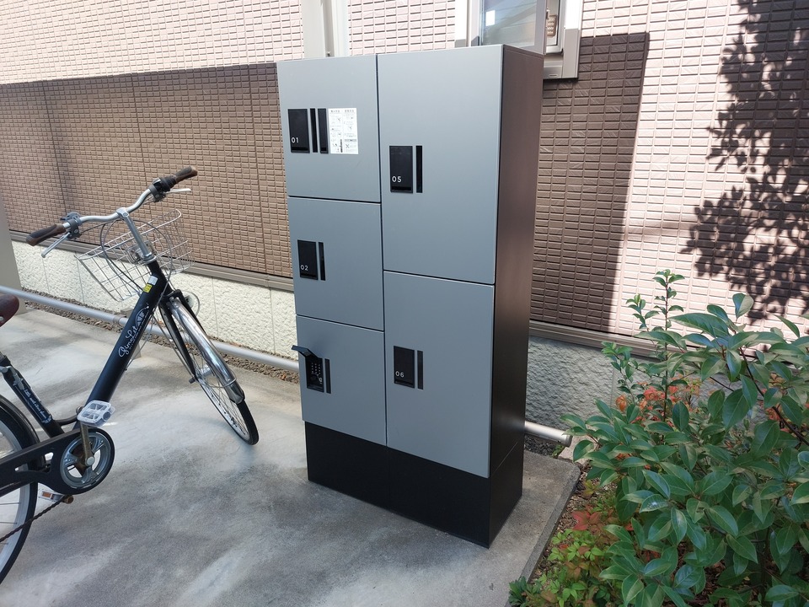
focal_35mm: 24
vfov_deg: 56.8
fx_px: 561
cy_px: 304
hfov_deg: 71.6
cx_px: 404
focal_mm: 5.23
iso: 25
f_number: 1.8
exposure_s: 1/155
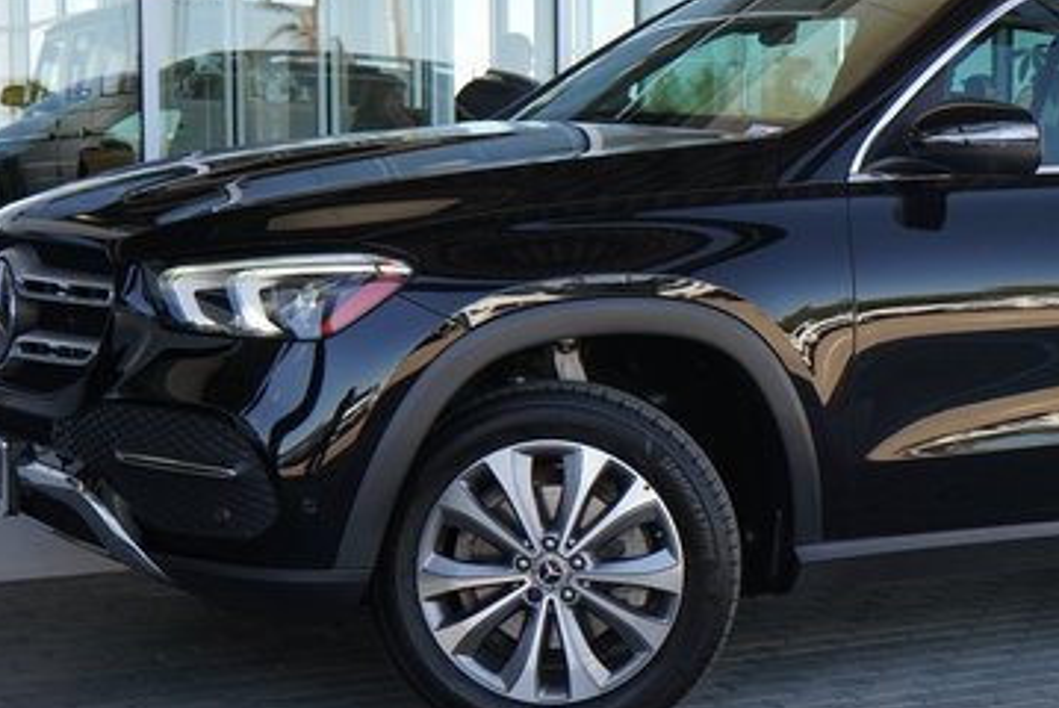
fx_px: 2149
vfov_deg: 18.7
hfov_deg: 27.2
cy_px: 450
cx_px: 832
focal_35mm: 73
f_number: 8
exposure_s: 1/800
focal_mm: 41
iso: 2000
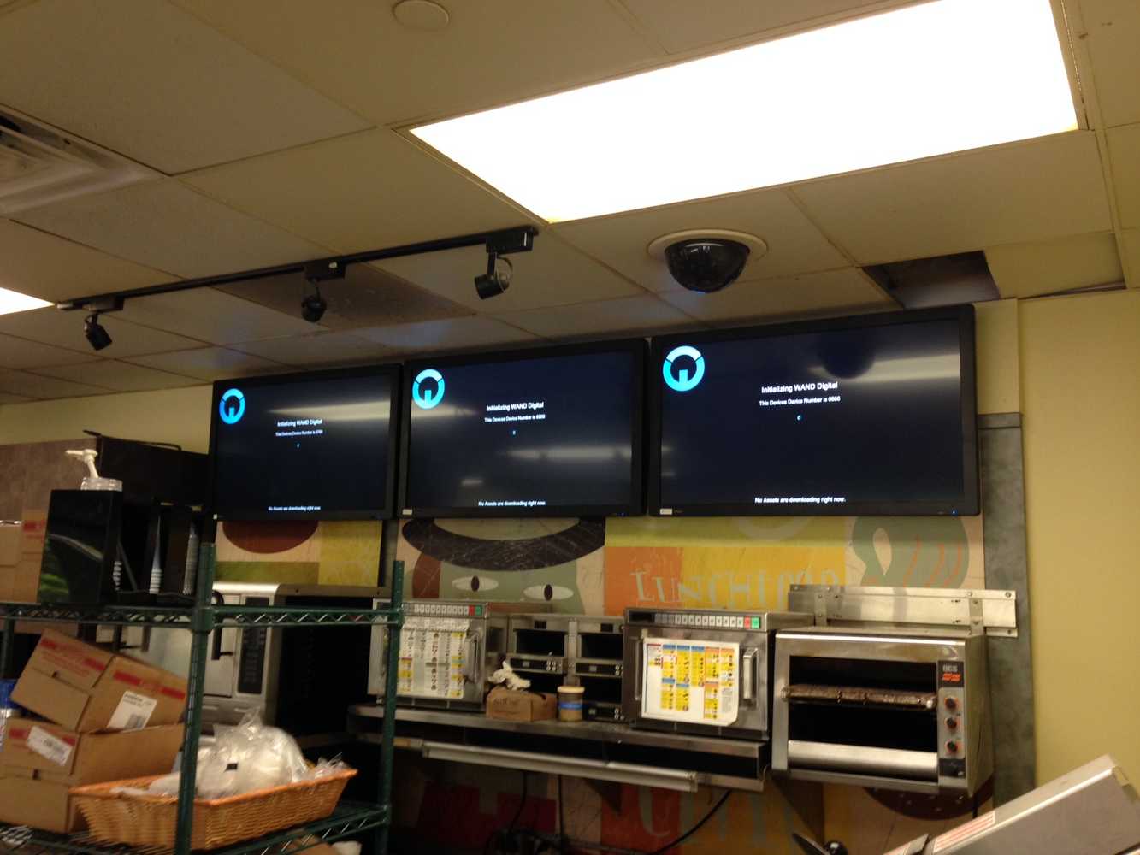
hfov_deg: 55.3
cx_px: 570
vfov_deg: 43.0
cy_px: 428
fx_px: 1087
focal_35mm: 33
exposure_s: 1/20
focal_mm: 4.12
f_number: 2.4
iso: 125
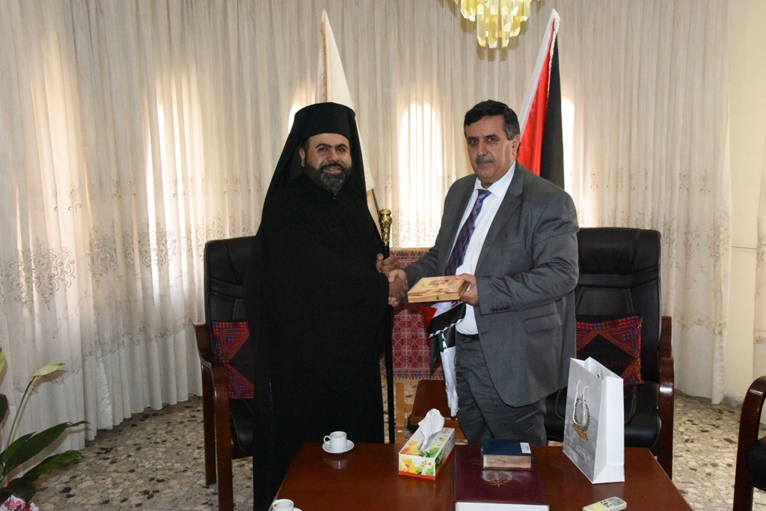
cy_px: 256
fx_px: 660
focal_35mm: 31
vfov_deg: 42.3
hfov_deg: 60.3
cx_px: 383
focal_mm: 31
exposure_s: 1/250
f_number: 11
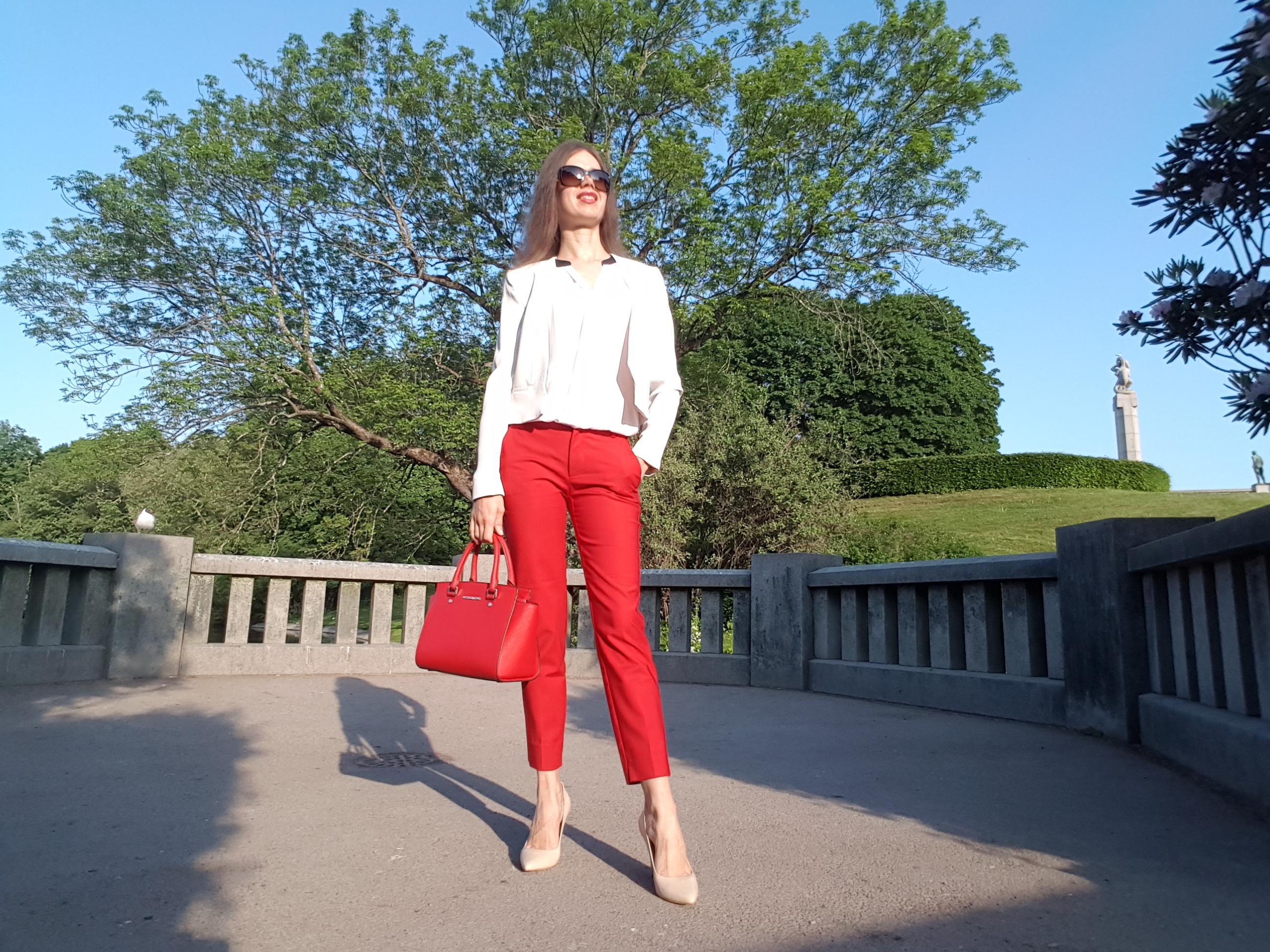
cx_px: 635
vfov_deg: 63.4
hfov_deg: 79.0
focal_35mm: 21
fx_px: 770
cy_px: 476
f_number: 1.7
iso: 50
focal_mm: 2.1
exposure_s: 1/736
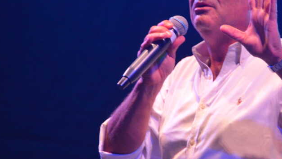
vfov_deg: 2.4
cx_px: 211
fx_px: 3731
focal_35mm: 499
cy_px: 37
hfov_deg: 4.3
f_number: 6.3
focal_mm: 200
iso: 3200
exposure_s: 1/100
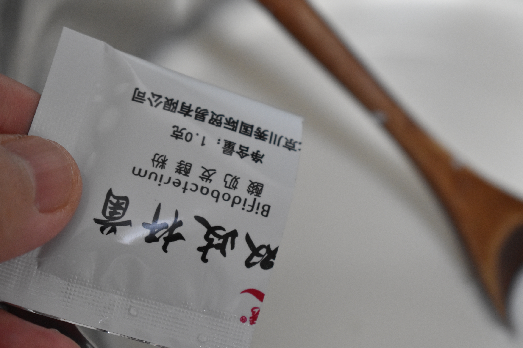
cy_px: 174
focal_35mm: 82
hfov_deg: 24.6
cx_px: 262
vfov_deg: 16.6
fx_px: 1198
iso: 2200
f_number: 5.6
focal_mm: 55
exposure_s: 1/100
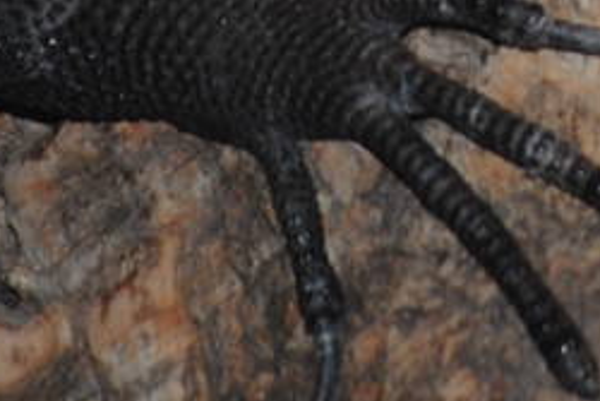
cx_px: 658
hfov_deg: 1.7
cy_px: -657
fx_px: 20014
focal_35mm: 1200
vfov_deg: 1.1
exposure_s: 1/60
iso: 200
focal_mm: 125
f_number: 4.8
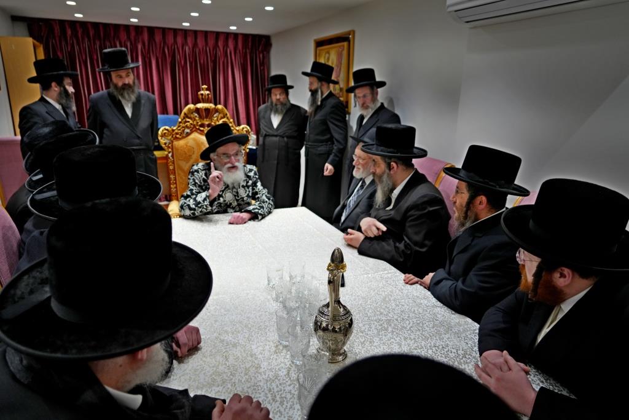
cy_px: 210
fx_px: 419
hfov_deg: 73.7
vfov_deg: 53.1
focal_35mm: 24
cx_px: 314
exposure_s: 1/160
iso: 1000
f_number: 3.5
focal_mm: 24
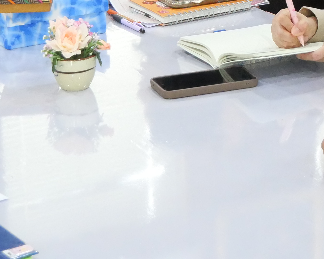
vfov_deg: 11.9
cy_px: -56
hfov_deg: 15.1
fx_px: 1218
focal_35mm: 127
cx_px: 260
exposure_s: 1/100
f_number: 4.1
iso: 3200
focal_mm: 20
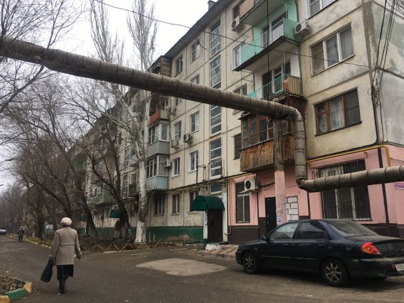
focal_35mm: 29
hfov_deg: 61.7
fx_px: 338
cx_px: 202
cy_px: 152
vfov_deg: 48.2
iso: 25
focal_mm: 4.15
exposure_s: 1/146
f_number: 2.2
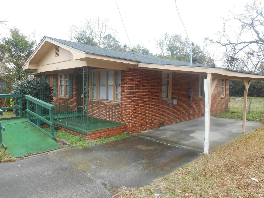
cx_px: 132
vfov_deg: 54.9
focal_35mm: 25
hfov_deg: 69.4
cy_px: 99
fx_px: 191
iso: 80
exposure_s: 1/60
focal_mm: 4.5
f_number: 3.7
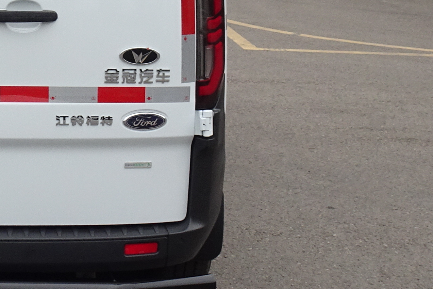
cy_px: 30
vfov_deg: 14.1
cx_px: -19
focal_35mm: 96
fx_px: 1155
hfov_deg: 20.4
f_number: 3.5
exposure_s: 1/125
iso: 80
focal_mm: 4.1
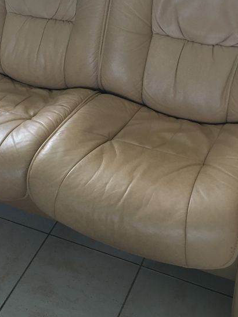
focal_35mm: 53
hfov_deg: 27.4
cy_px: 101
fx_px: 486
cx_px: 90
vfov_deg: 35.8
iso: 100
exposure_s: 1/33
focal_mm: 4.15
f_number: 2.2
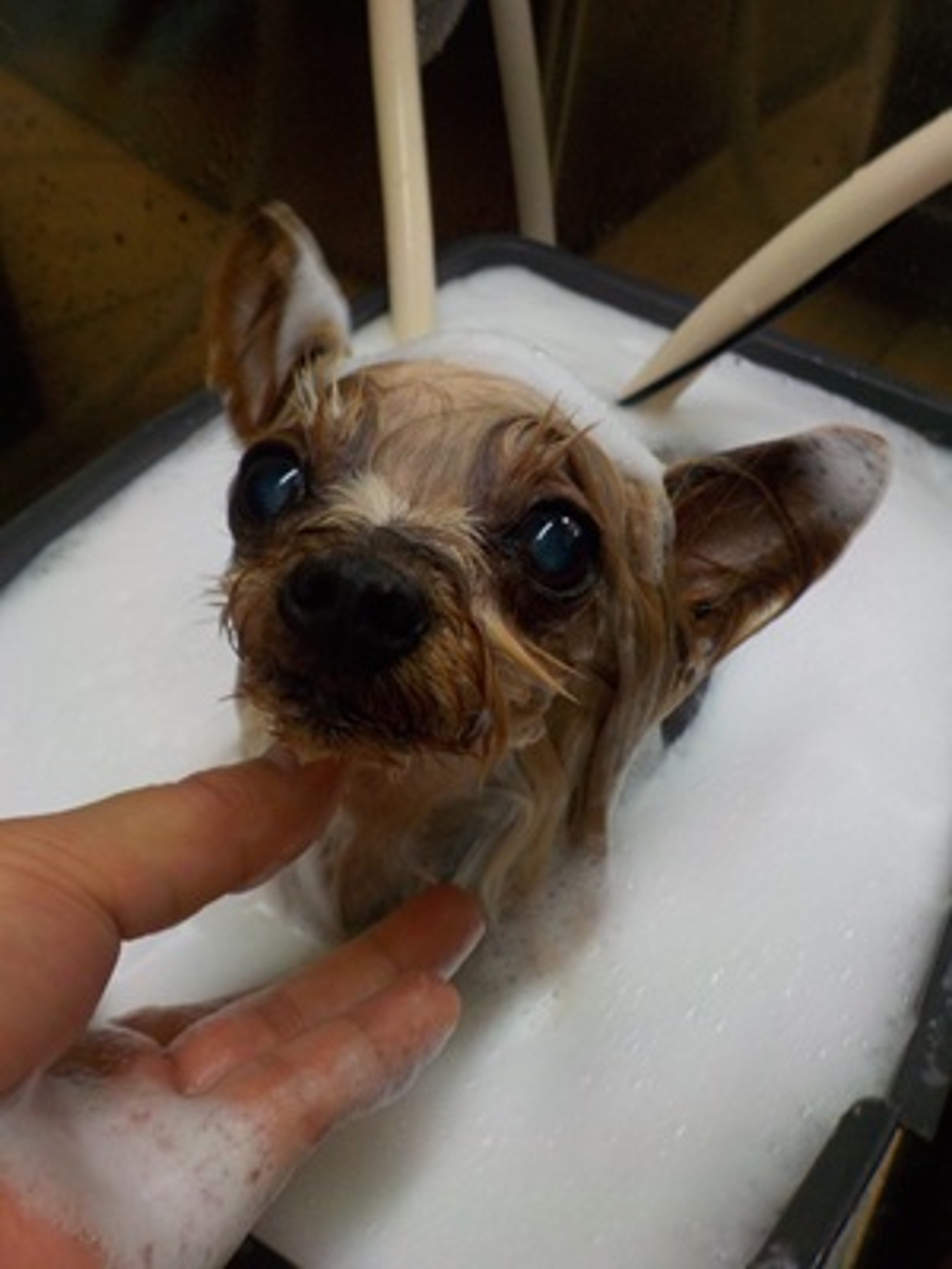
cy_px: 634
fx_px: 1100
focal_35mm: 30
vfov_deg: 60.0
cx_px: 476
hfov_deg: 46.8
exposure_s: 1/30
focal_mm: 4.1
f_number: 3.3
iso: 180
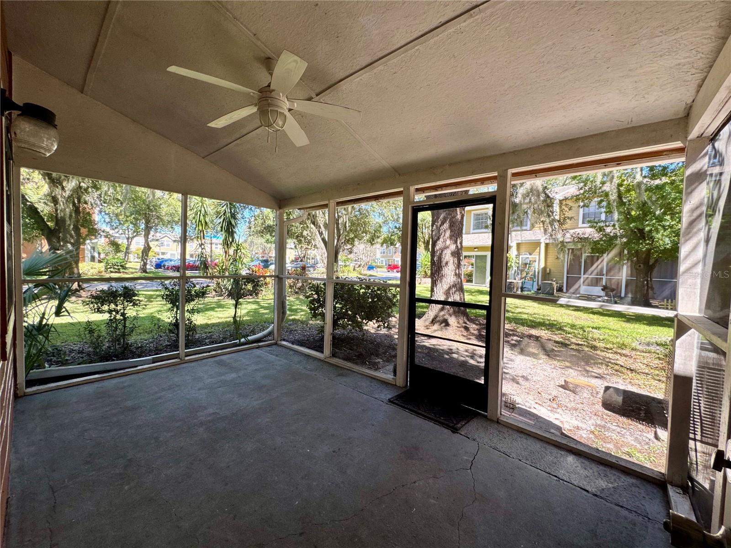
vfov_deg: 85.7
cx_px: 366
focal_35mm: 14
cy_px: 274
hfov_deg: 102.1
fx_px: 296
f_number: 2.2
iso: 50
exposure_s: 1/99
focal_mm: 2.22
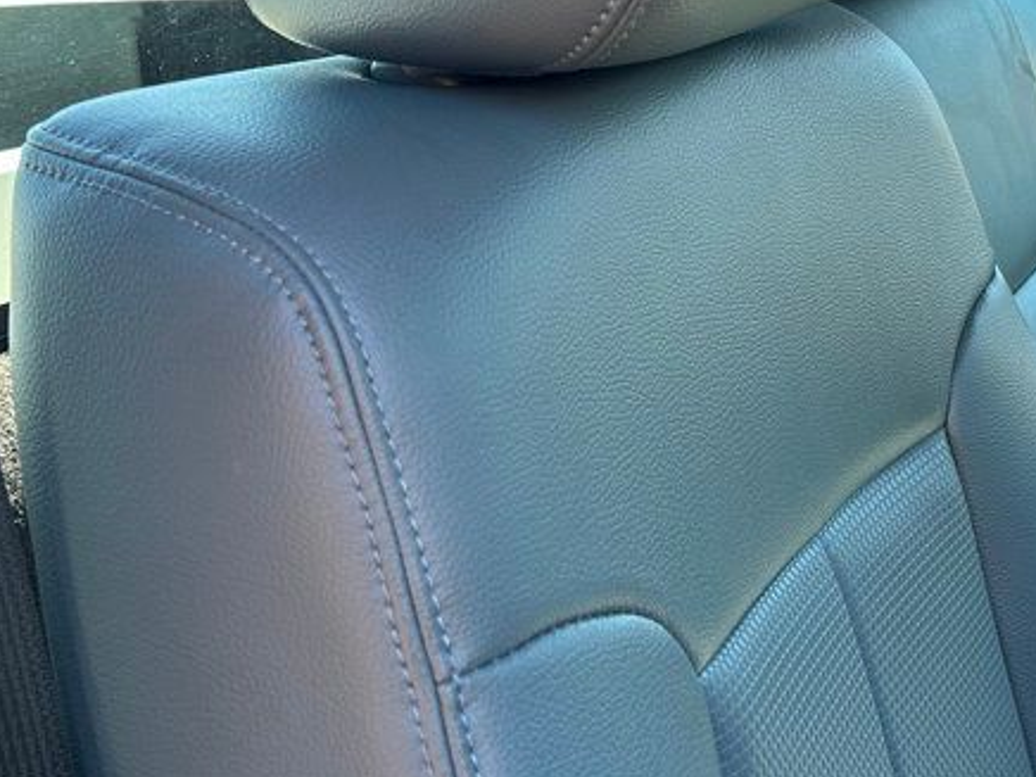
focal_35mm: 61
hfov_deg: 30.9
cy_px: 143
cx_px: 820
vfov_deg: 23.6
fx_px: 1826
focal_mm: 5.7
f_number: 1.5
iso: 40
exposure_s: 1/279
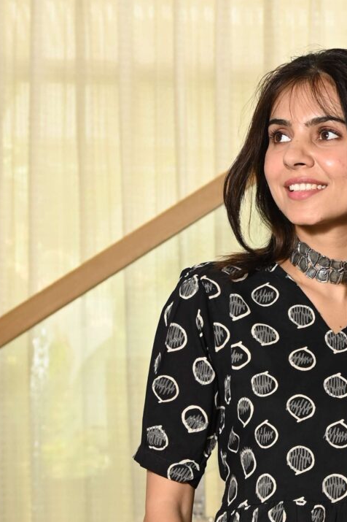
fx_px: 1968
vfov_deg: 14.6
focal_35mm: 136
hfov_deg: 9.8
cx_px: 530
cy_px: 618
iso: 320
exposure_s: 1/160
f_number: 4.5
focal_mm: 38
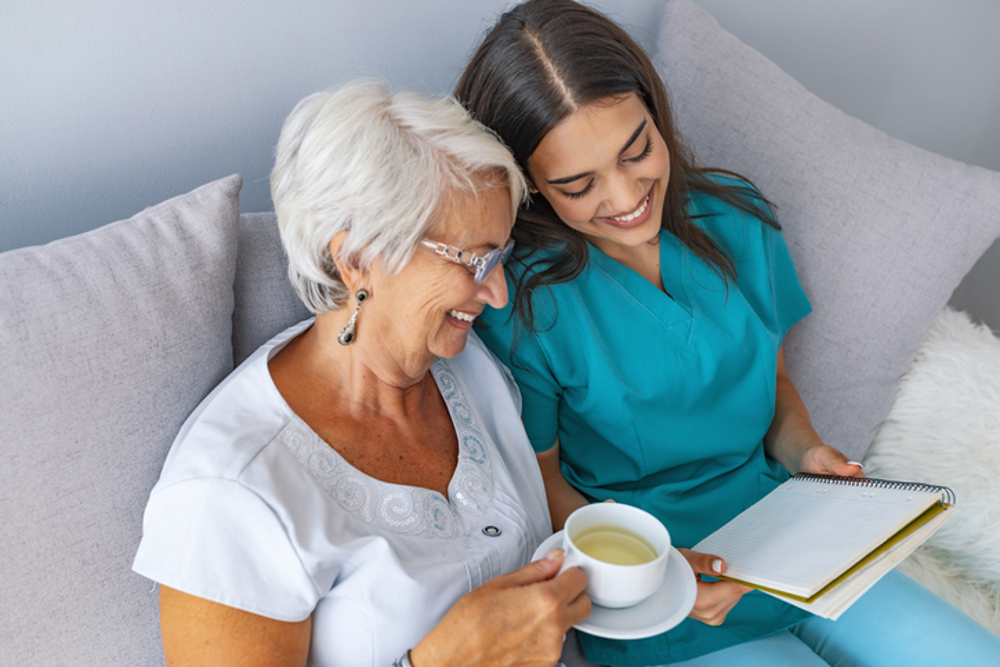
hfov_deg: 54.4
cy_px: 334
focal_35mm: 35
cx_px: 500
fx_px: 972
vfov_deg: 37.9
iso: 100
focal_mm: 35
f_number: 3.5
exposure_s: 1/100
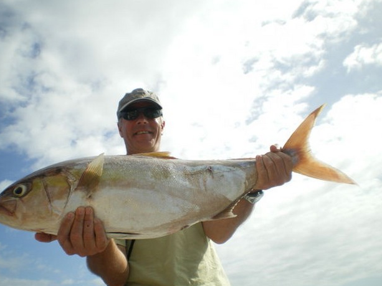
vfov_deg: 38.6
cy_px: 146
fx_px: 408
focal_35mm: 37
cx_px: 190
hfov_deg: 50.2
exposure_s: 1/640
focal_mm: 6.3
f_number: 4.6
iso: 50
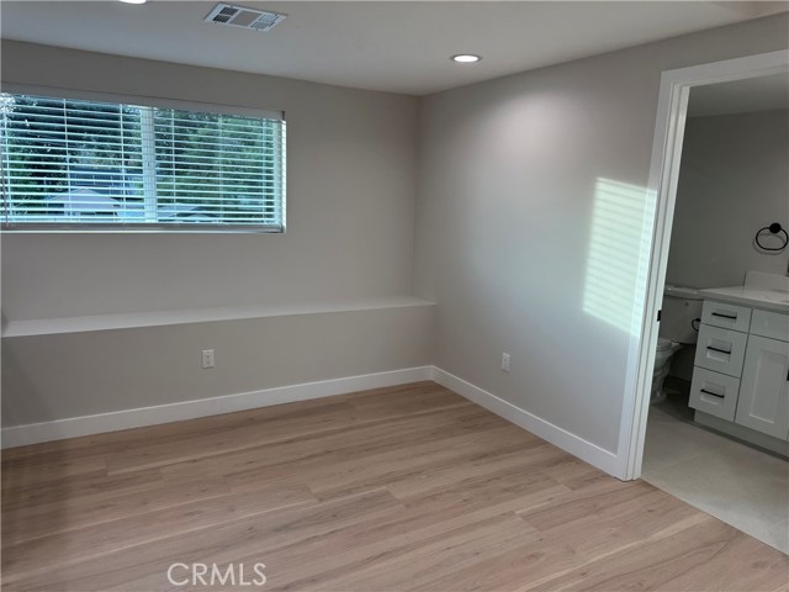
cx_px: 394
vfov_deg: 56.8
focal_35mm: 24
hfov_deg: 71.6
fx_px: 547
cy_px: 296
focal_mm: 6.86
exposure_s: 1/120
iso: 64
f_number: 1.78
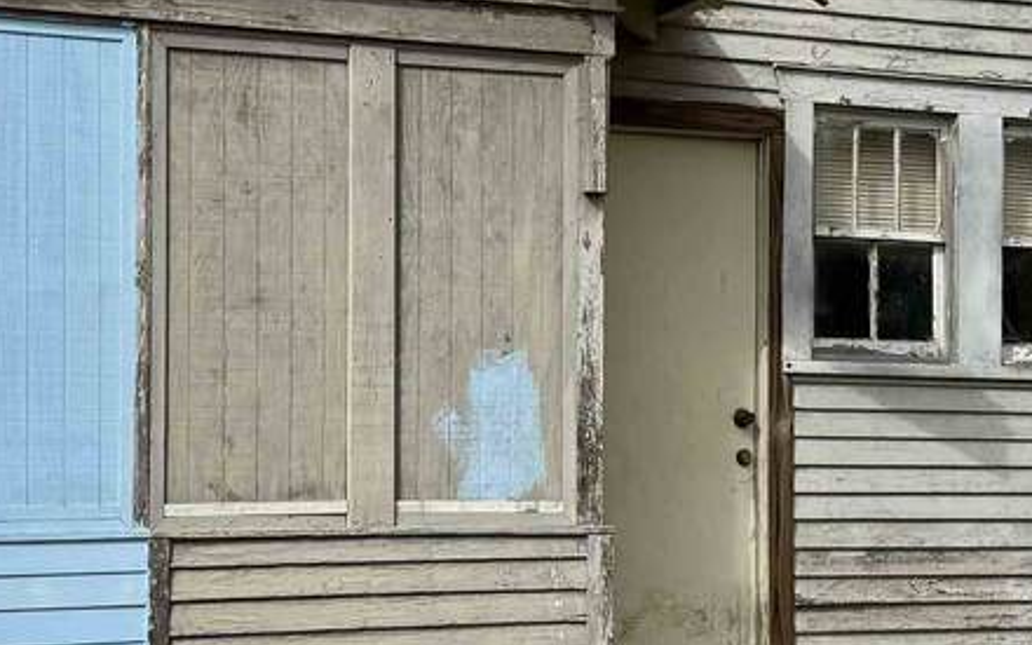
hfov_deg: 27.8
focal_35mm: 74
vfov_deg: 17.6
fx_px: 2081
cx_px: 570
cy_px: 387
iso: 80
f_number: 1.78
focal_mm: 6.76
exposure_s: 1/9009
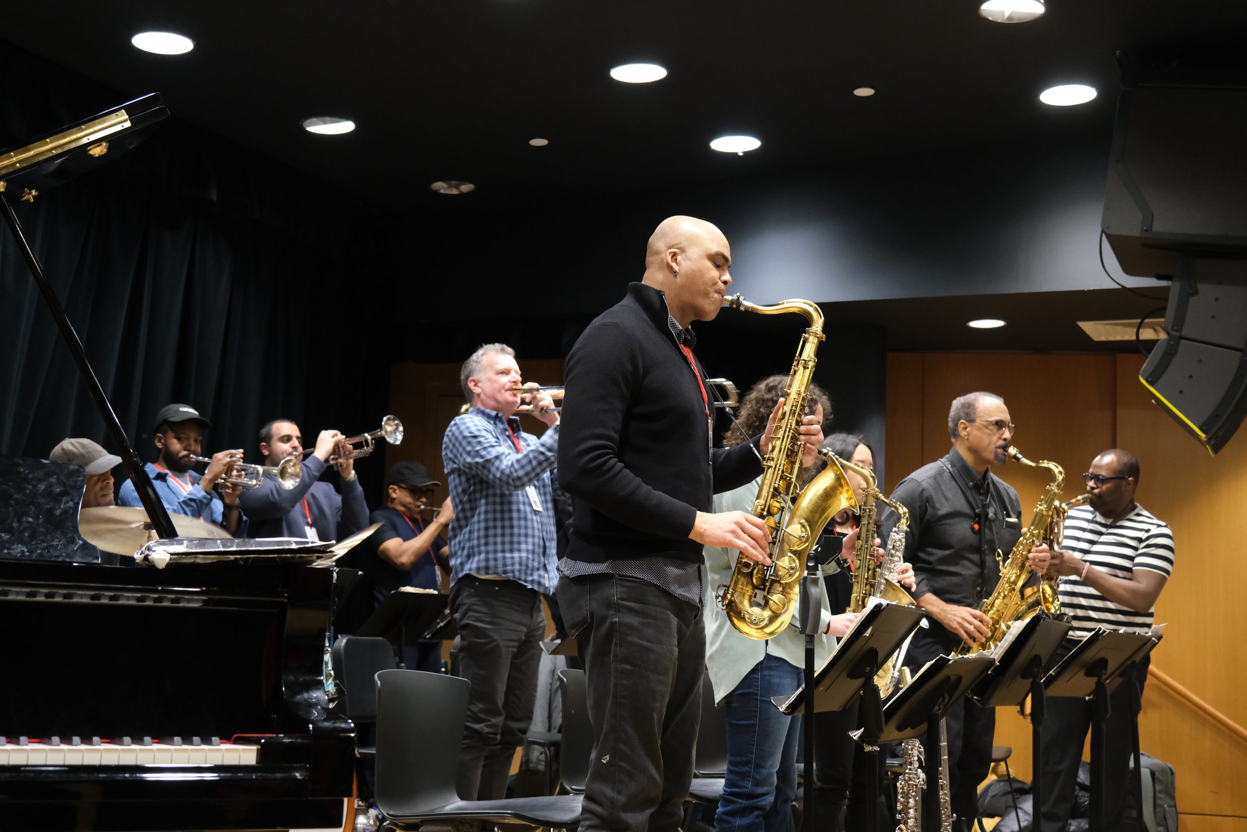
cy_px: 416
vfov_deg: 30.5
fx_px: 1524
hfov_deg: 44.5
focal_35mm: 44
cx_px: 624
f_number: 4
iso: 3200
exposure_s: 1/38
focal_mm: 29.2
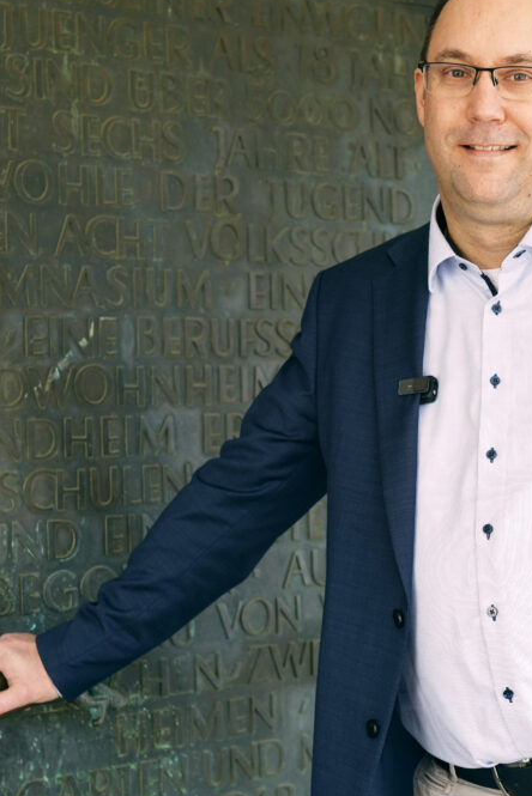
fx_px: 1705
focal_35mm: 77
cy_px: 443
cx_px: 352
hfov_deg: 17.7
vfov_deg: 26.3
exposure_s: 1/50
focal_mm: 50
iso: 80
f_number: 4.5
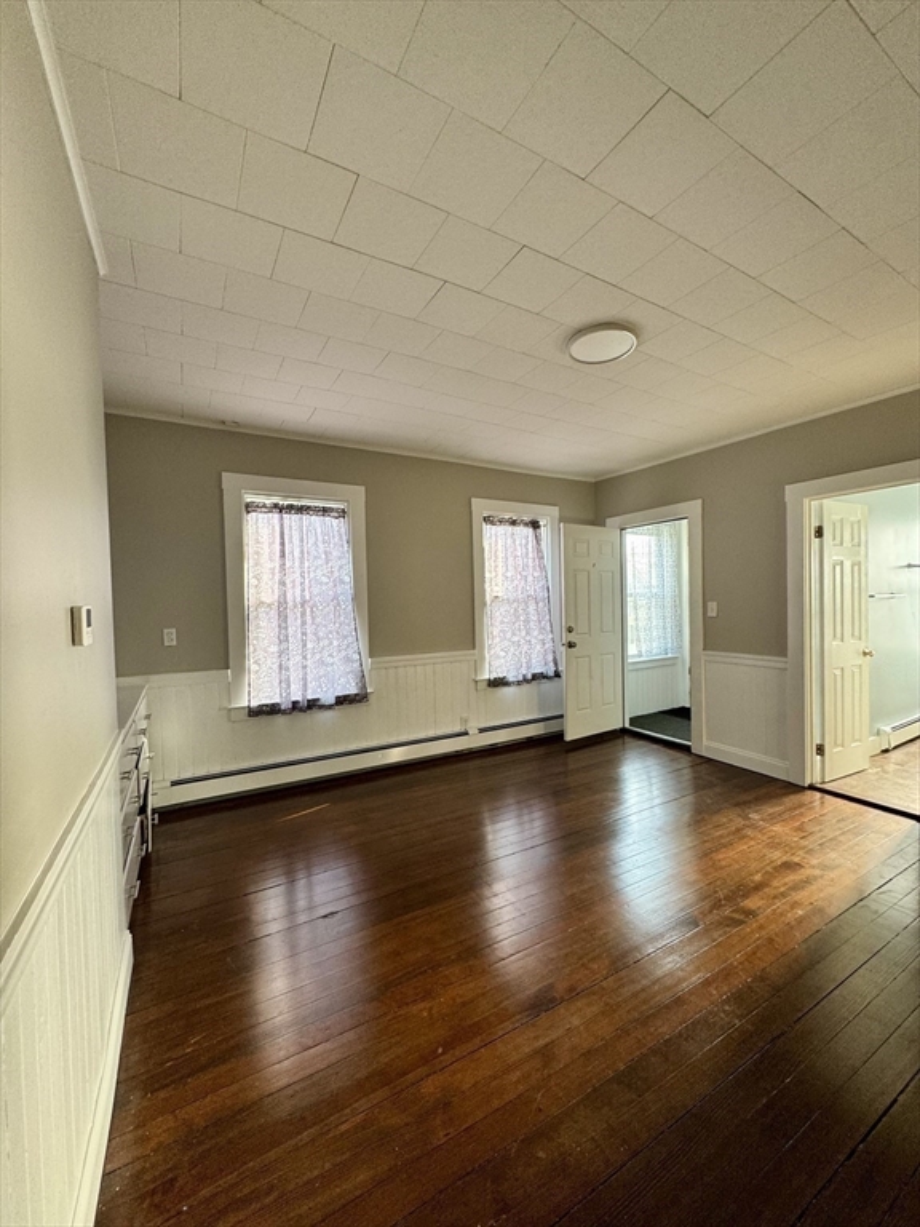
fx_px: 496
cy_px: 614
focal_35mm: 14
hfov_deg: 85.7
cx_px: 460
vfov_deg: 102.1
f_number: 2.2
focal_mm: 2.22
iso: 125
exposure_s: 1/99
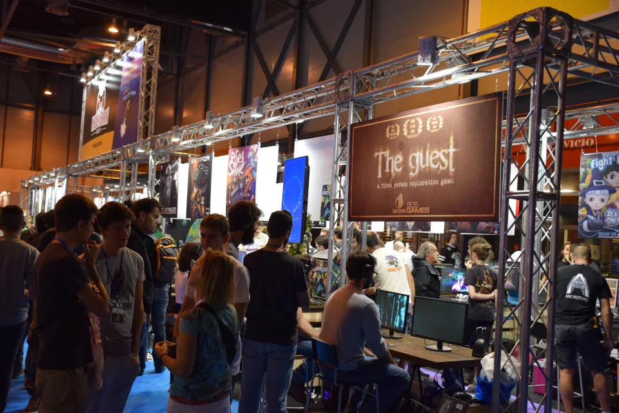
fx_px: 619
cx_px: 310
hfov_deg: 53.1
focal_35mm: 36
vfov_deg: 36.9
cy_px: 206
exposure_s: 1/60
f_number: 3.8
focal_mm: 24
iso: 900
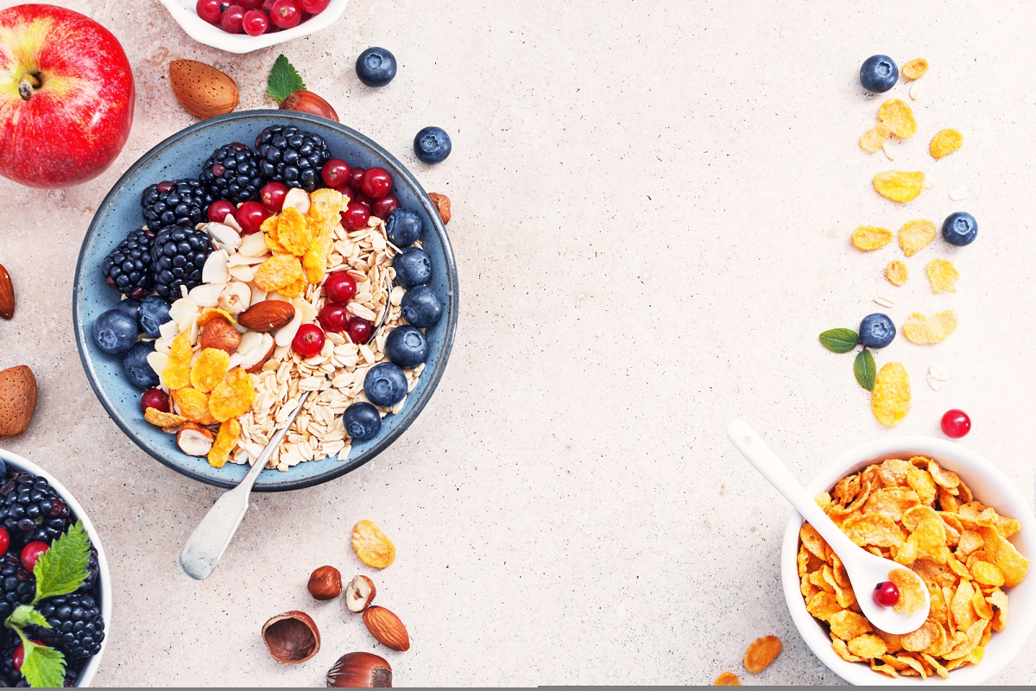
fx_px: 1511
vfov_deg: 25.8
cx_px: 518
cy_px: 346
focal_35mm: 52
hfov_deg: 37.9
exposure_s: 1/160
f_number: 8
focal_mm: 35
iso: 100
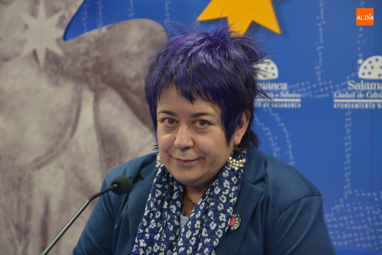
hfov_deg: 18.2
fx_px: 1193
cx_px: 191
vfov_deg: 12.2
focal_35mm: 112
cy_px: 128
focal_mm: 75
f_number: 5
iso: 560
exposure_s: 1/60
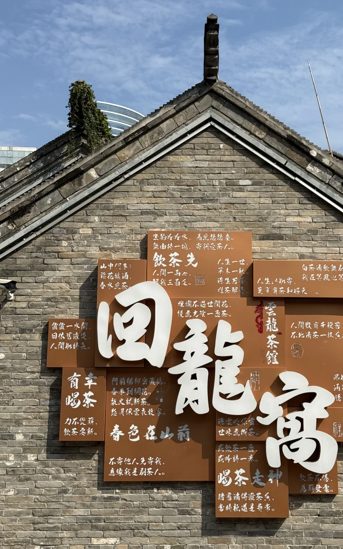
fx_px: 808
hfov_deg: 23.9
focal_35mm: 54
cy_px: 267
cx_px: 210
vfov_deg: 37.5
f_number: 1.78
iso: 64
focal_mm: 6.76
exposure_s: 1/6536
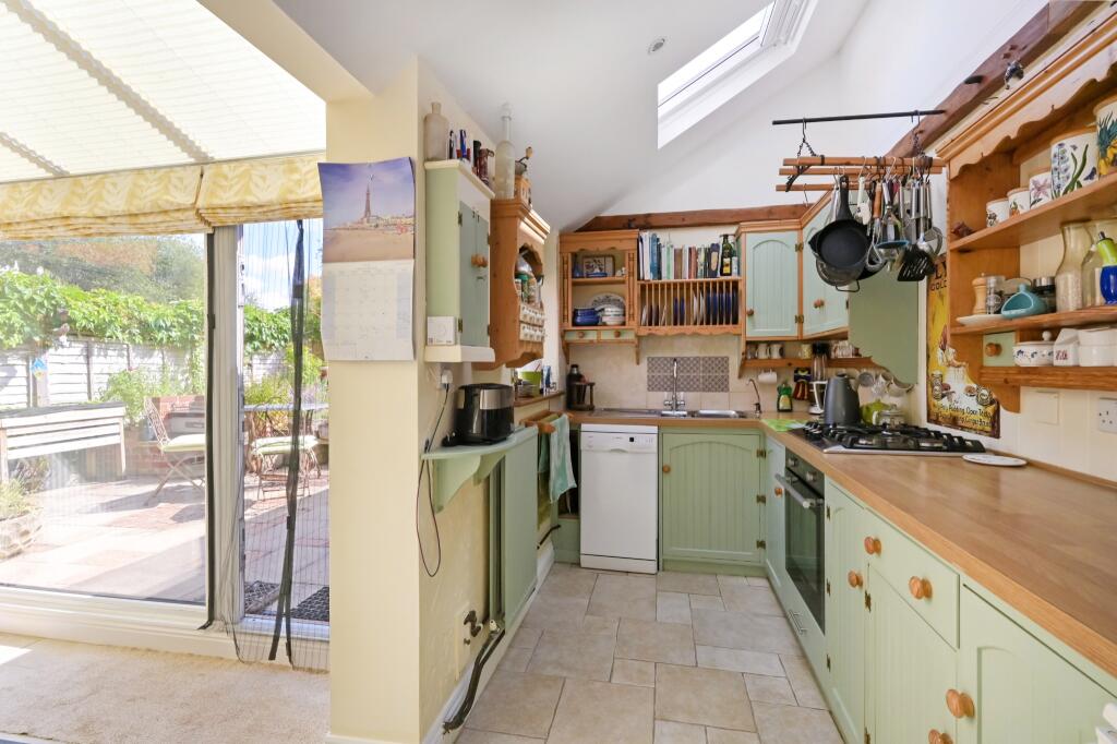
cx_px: 558
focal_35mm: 16
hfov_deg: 96.8
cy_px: 372
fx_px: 496
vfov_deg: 73.7
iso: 400
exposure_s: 1/80
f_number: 13
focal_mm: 16
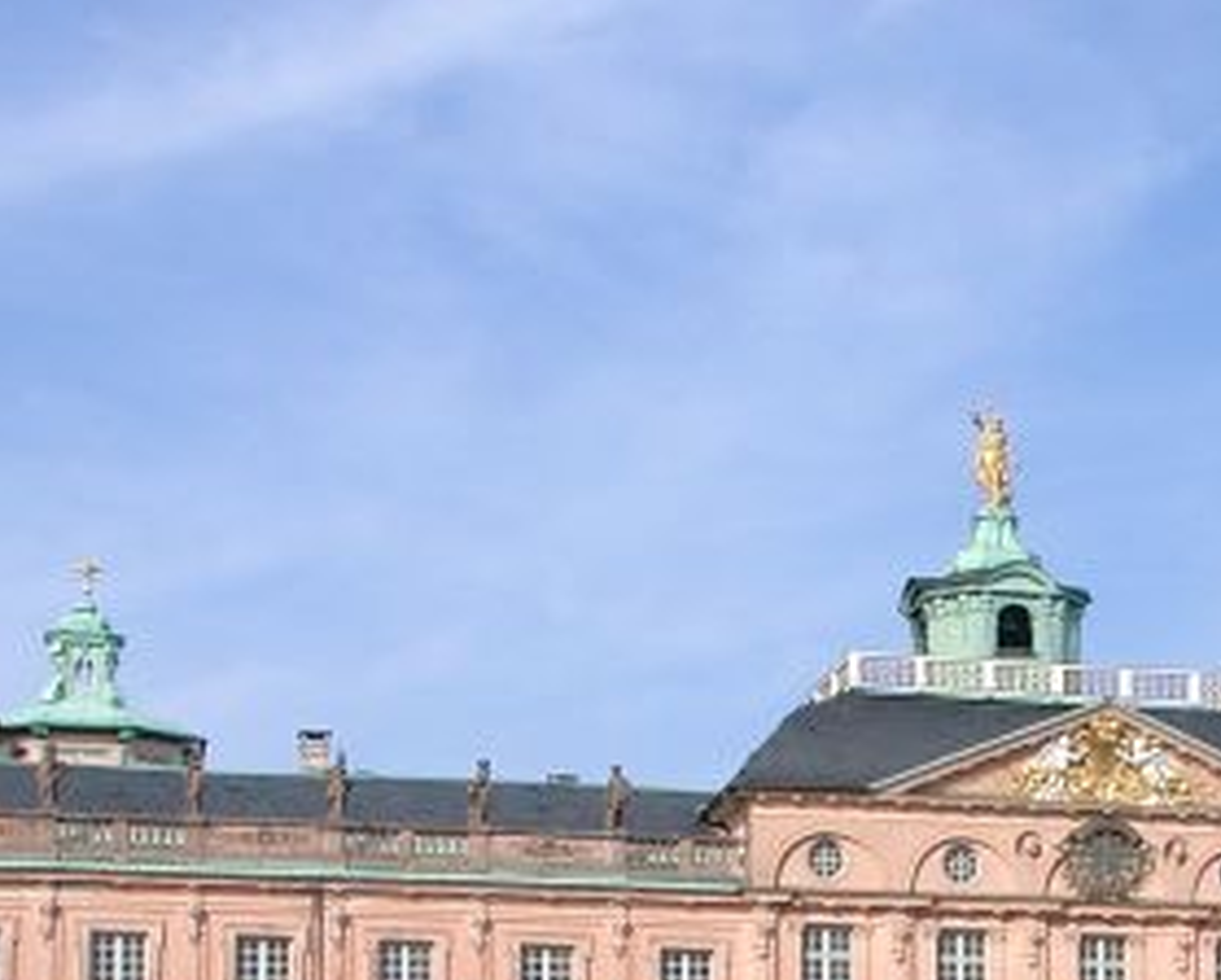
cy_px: 1098
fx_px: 3438
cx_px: 958
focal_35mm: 95
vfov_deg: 15.8
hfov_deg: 19.9
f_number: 4
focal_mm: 7.13
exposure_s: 1/678
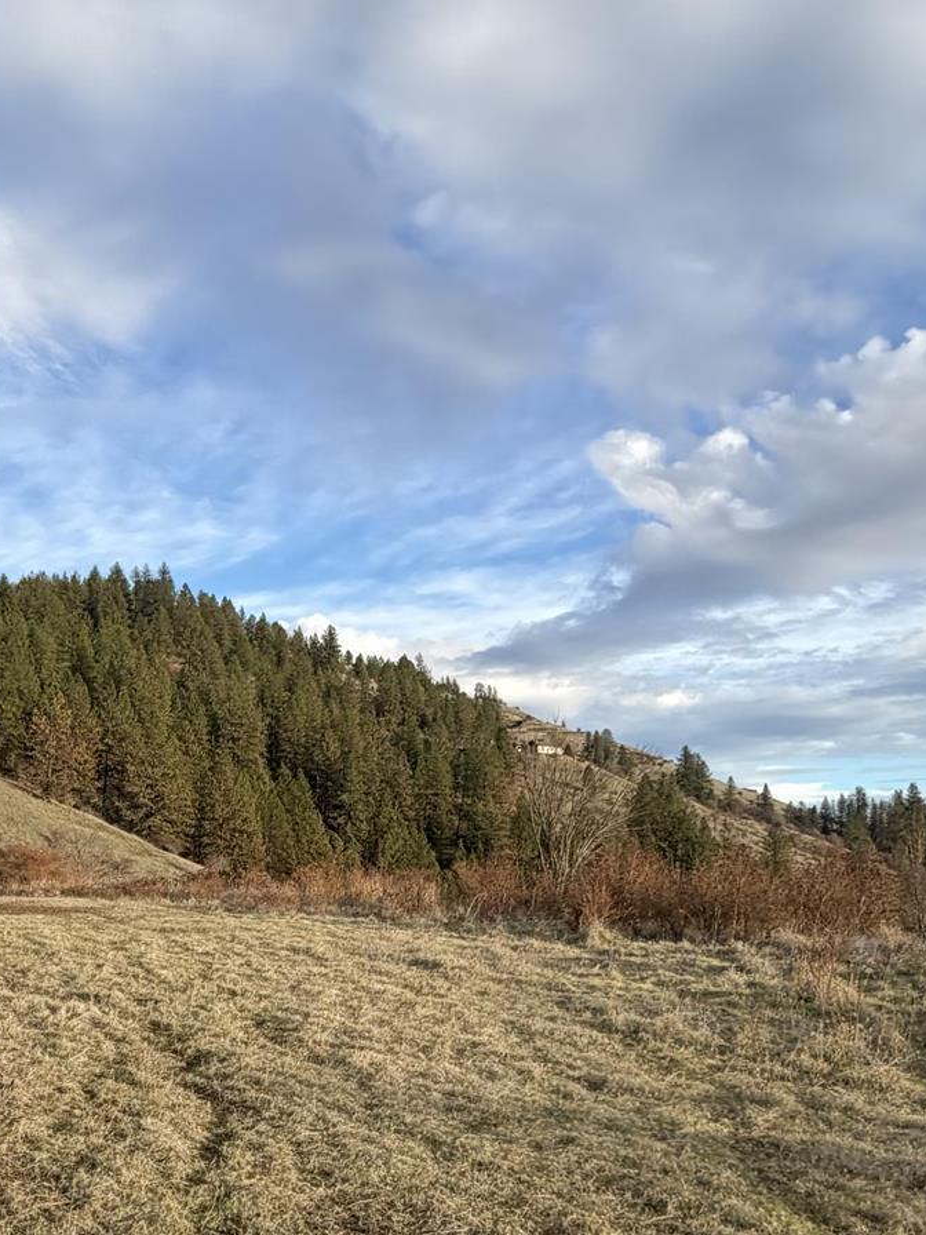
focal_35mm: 36
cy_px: 838
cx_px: 138
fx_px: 1284
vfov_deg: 50.3
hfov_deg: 37.7
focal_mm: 2.22
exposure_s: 1/644
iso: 40
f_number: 2.2
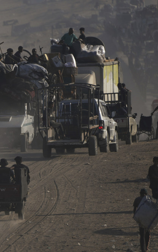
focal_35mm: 831
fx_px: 5724
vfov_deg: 2.5
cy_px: 156
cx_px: -64
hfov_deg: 1.6
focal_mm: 400
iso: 100
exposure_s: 1/2000
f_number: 5.6
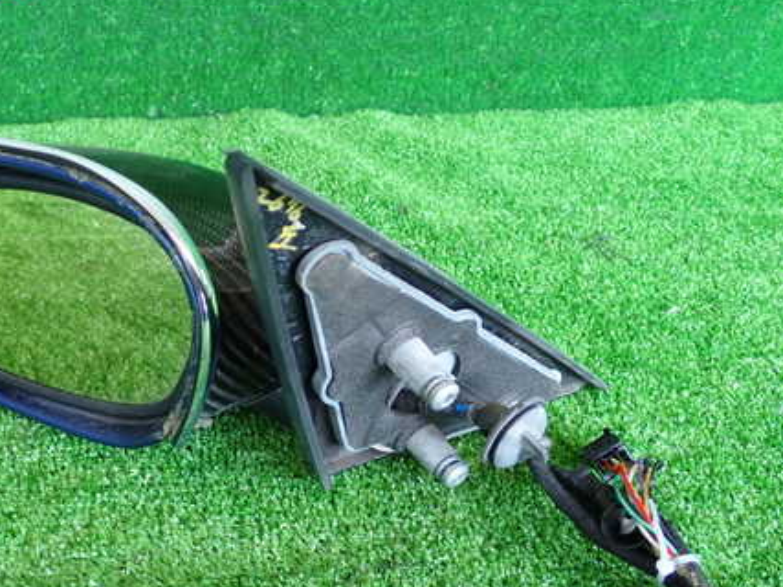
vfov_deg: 32.0
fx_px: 1018
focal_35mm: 45
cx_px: 244
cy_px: 374
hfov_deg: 41.4
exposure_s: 1/50
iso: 200
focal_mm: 5.79
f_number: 2.4
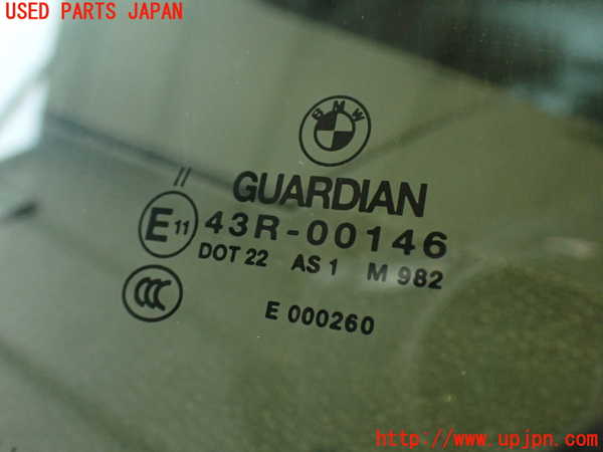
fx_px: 627
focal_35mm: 36
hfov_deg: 51.4
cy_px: 226
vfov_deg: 39.7
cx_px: 302
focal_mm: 6.37
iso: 640
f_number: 2.5
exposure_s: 1/40
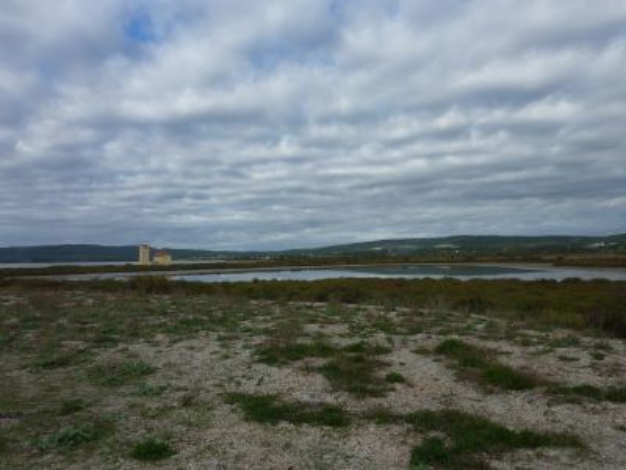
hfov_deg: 69.4
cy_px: 235
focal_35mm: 25
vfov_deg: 54.9
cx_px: 313
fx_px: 452
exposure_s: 1/500
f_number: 5
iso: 80
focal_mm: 4.1
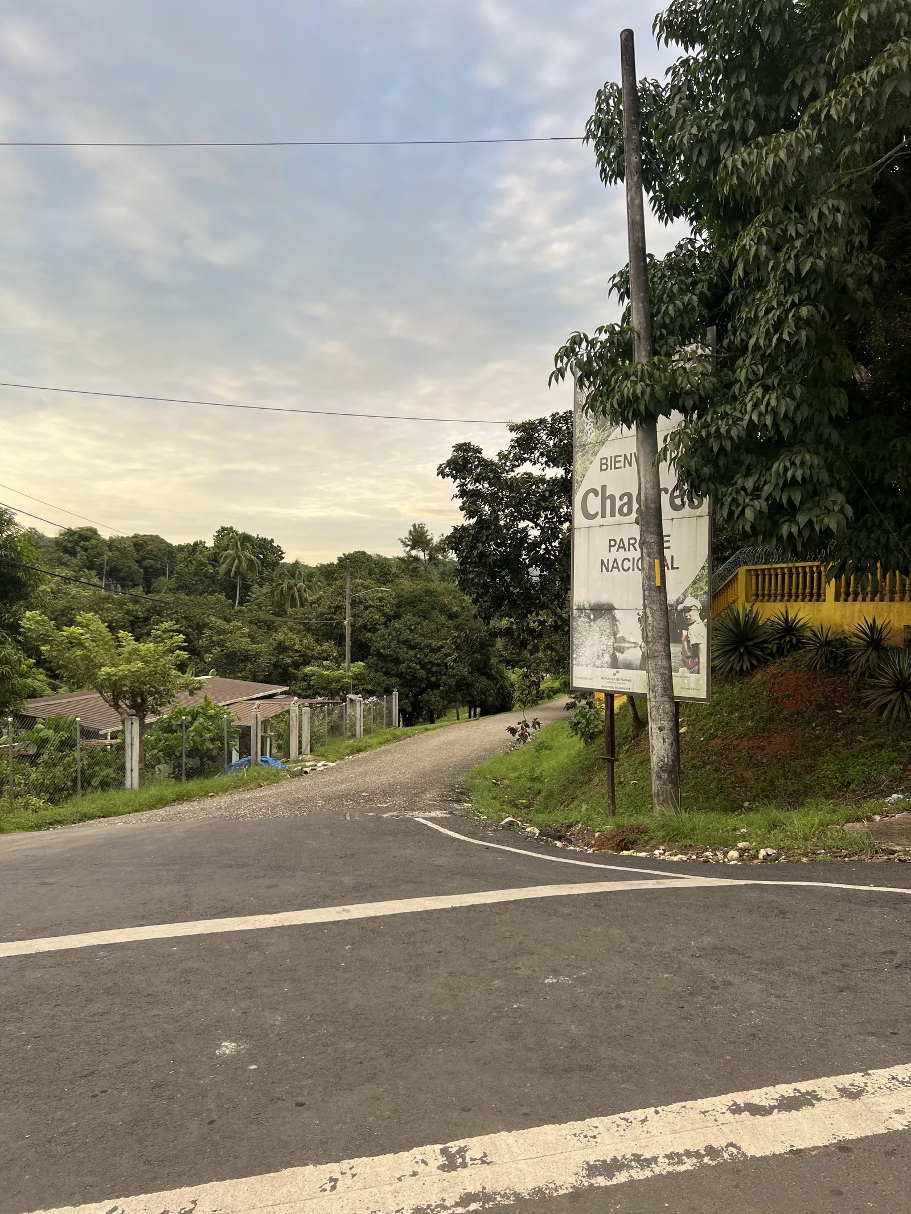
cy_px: 607
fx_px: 912
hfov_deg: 53.1
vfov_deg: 67.3
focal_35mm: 26
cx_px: 456
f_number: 1.5
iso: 50
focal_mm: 5.7
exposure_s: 1/383
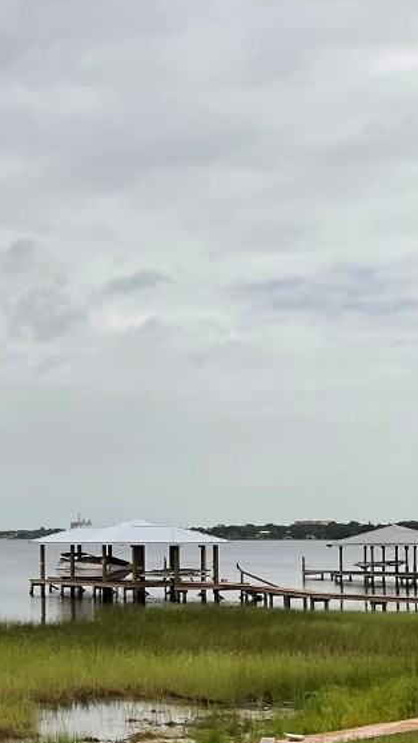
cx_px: -89
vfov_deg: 35.7
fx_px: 1143
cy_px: 497
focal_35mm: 58
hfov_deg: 19.5
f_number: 1.8
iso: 16
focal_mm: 3
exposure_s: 1/3534
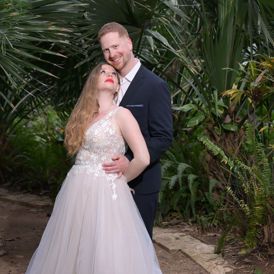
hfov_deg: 19.5
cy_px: 50
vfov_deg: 19.3
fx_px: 797
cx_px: 99
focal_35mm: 89
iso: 250
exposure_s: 1/160
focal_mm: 35
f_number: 3.5
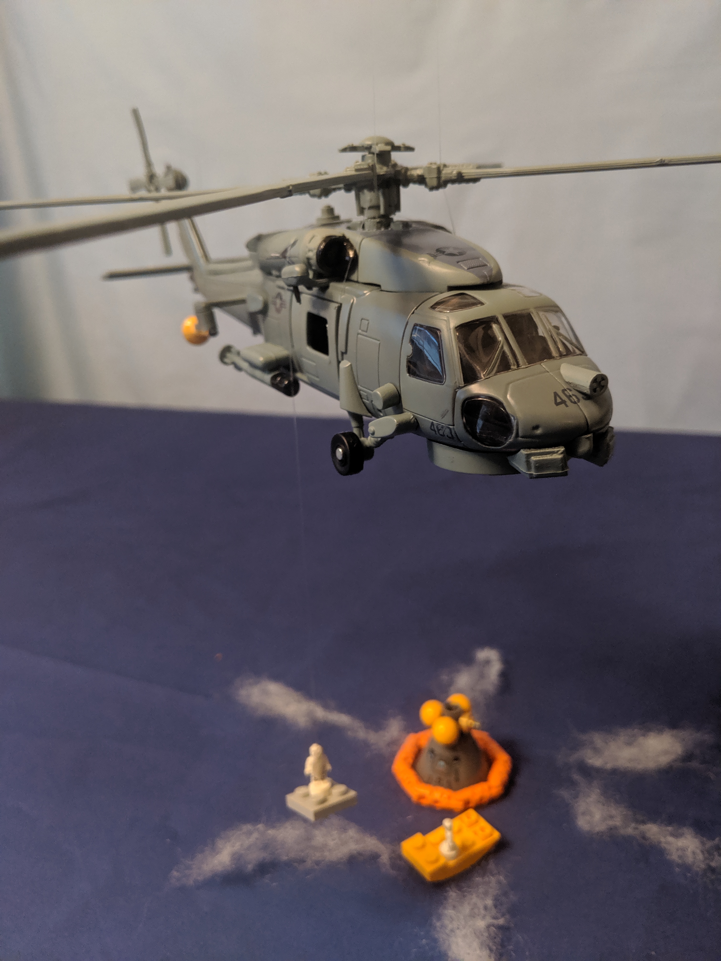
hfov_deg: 51.4
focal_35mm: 27
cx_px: 360
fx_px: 750
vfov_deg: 65.3
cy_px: 480
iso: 404
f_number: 1.8
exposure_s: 1/30
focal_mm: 4.44
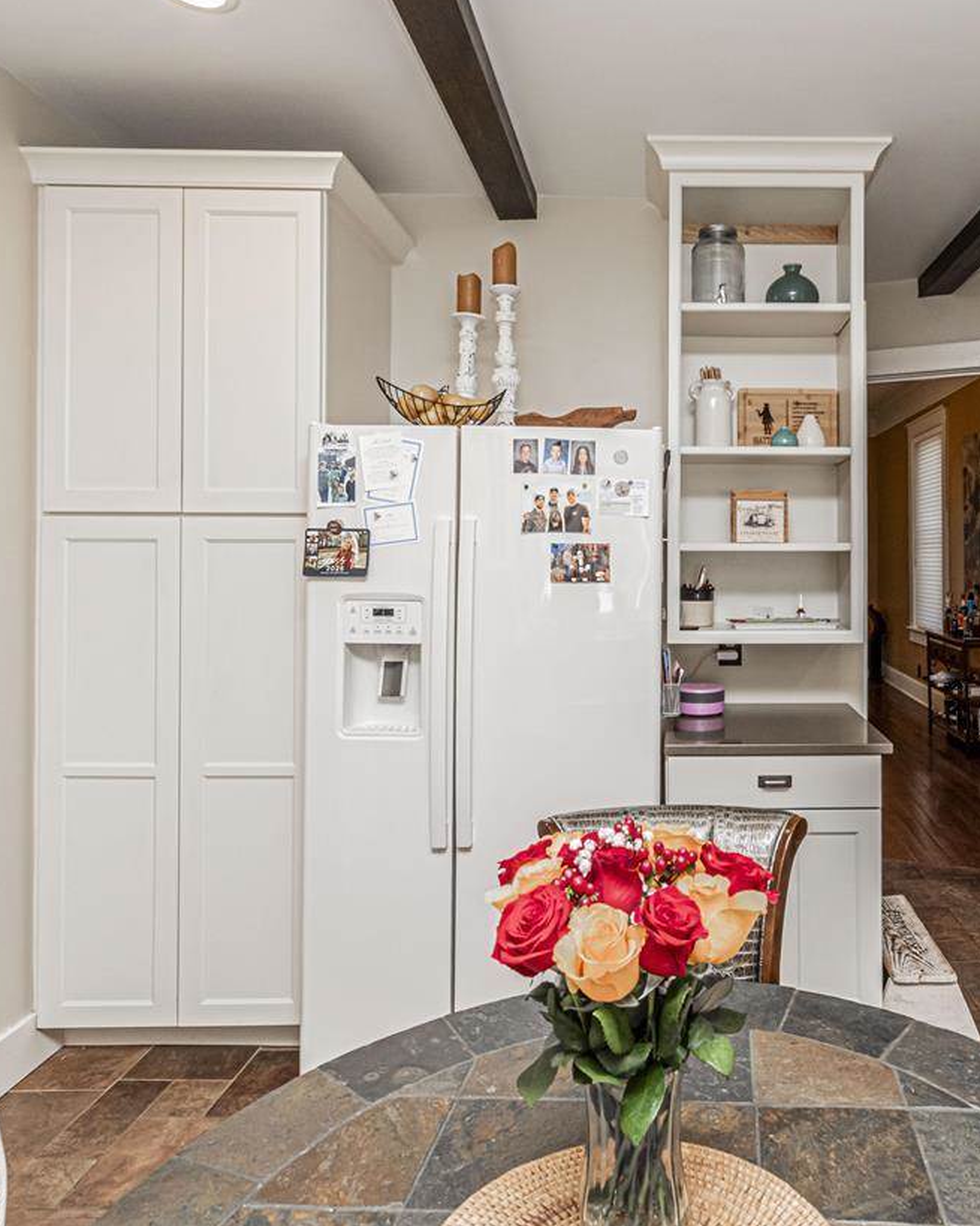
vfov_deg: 75.0
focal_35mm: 22
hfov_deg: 61.1
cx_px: 676
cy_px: 598
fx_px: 798
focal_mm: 10
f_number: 10
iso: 1000
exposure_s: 1/60
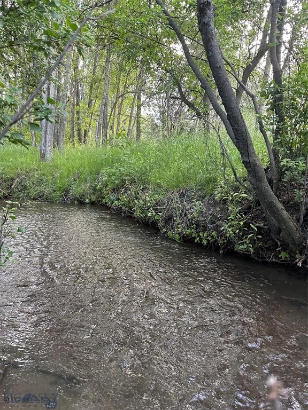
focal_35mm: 24
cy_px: 205
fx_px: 285
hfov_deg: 56.8
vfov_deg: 71.6
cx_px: 154
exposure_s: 1/74
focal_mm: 6.86
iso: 250
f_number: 1.78
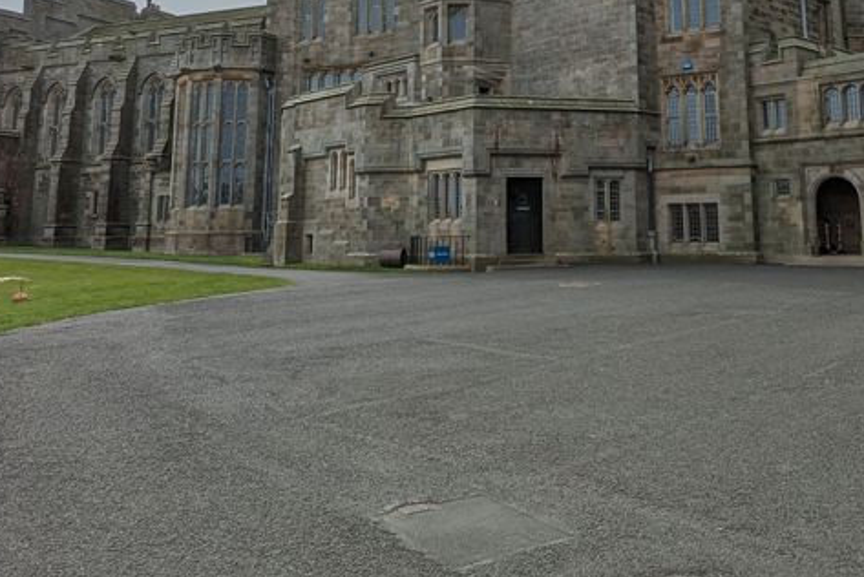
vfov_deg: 35.2
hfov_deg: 52.6
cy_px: 80
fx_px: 864
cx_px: 530
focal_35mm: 36
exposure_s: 1/5464
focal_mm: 2.35
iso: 40
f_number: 2.2
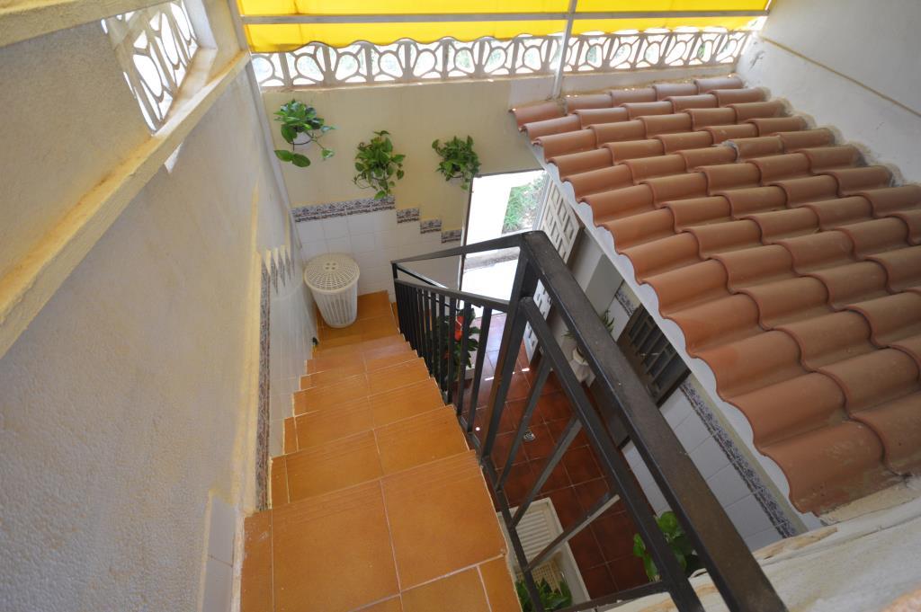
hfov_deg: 100.4
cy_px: 306
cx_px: 460
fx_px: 383
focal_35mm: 15
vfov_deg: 77.2
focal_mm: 10
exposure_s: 1/80
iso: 400
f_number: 4.5
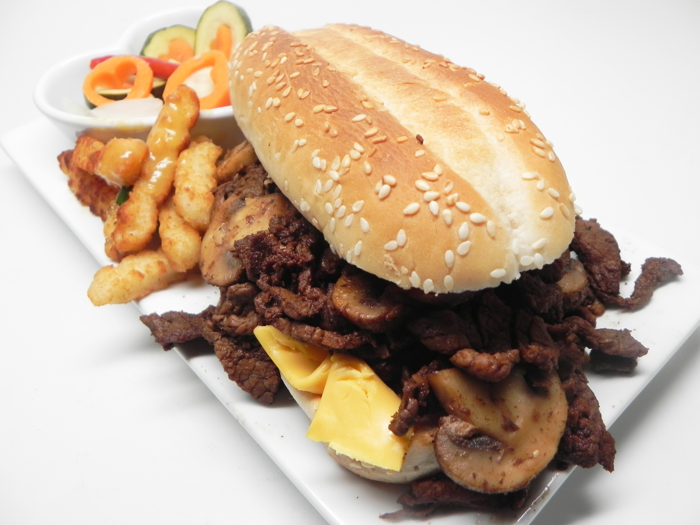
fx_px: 586
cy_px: 262
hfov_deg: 61.7
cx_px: 350
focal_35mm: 29
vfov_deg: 48.2
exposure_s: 1/40.4
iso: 160
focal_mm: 5.2
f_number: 2.8
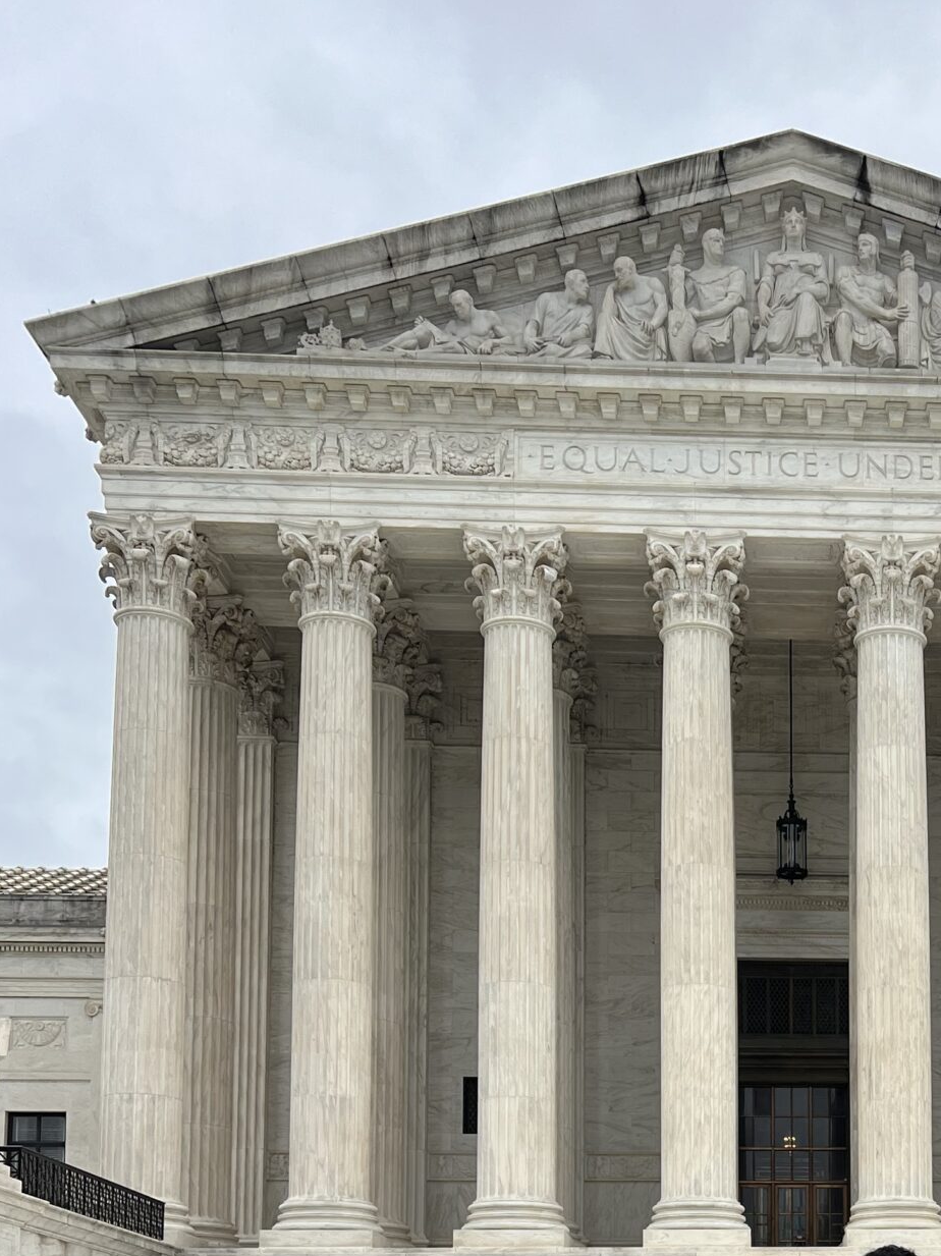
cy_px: 1238
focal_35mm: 54
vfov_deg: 32.8
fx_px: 1958
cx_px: 892
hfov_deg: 25.9
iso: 50
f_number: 1.5
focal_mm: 5.7
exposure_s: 1/3077
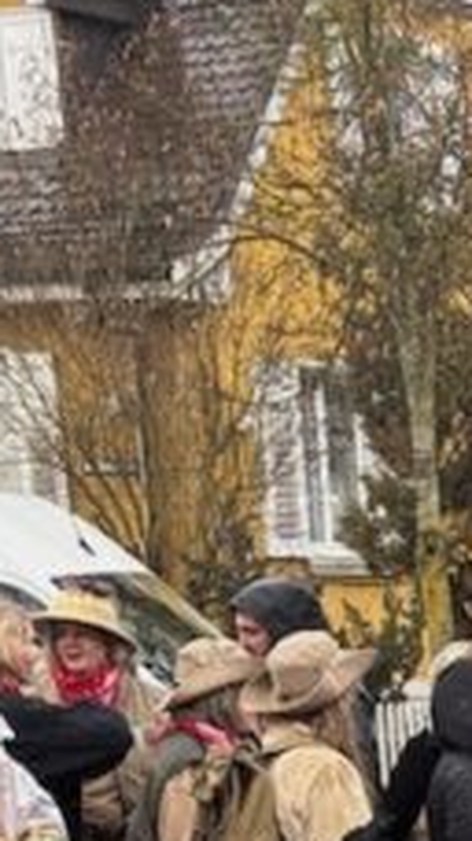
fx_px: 2830
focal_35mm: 127
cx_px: 1198
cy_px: 1332
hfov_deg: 8.6
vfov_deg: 15.4
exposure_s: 1/629
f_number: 1.6
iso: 50
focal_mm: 5.96
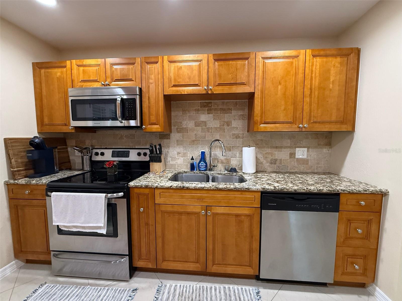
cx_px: 201
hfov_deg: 102.1
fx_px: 163
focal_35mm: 14
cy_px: 150
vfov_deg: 85.7
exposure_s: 1/63
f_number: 2.2
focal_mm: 2.22
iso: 320
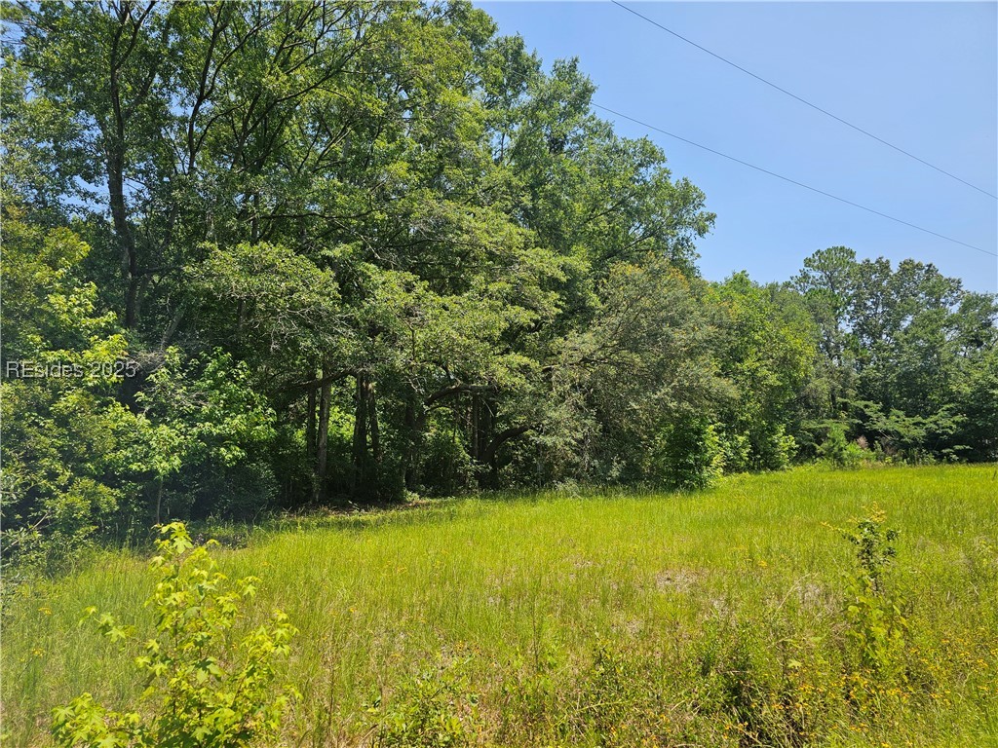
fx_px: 663
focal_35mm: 23
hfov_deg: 73.9
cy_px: 374
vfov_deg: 58.9
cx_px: 499
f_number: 1.7
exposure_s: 1/508
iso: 10
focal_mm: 6.3
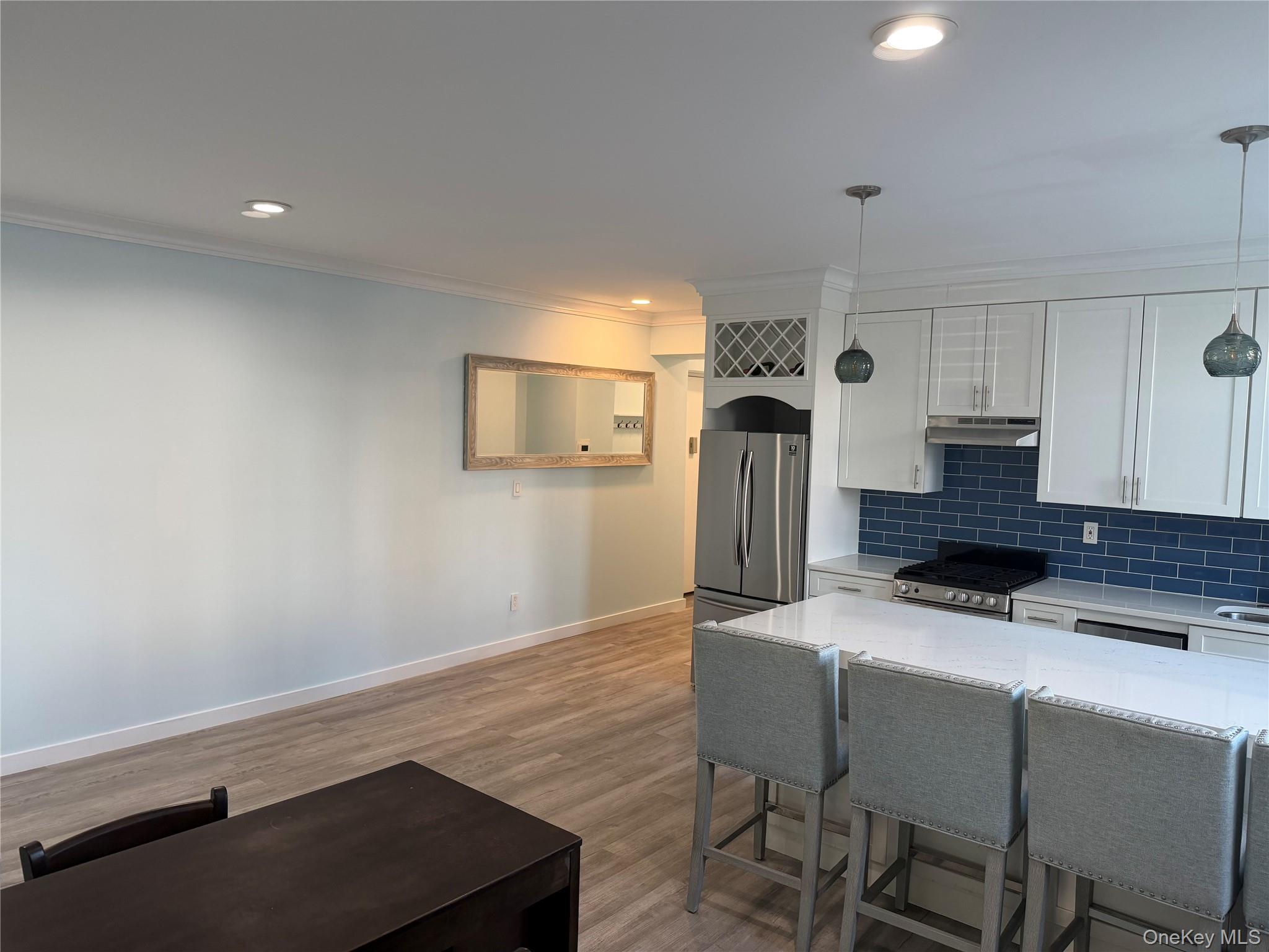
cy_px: 476
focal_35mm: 24
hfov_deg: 71.6
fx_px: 880
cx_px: 634
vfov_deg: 56.8
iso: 200
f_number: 1.78
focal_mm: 6.76
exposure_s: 1/120
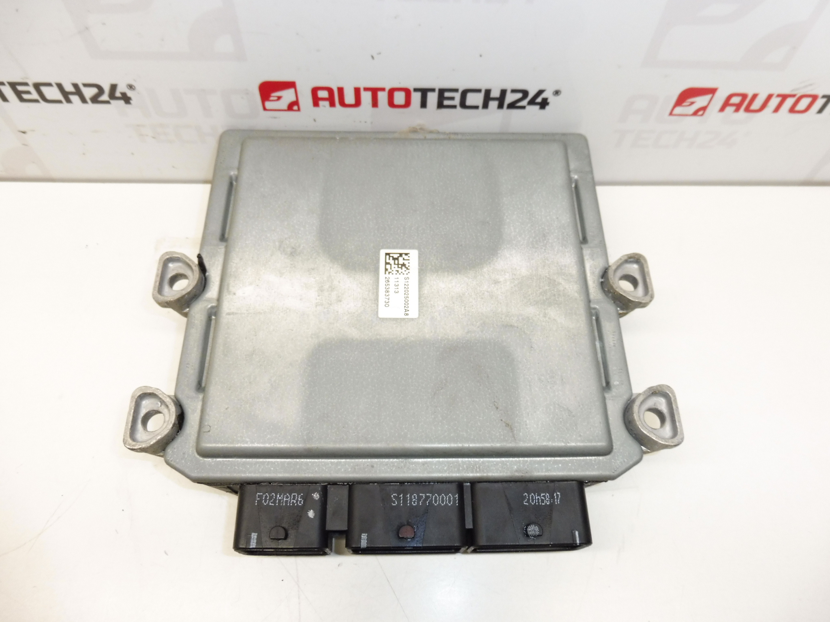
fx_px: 575
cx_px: 415
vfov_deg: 56.8
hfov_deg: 71.6
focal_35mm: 24
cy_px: 311
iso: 200
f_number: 3.5
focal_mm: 4.3
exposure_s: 1/80
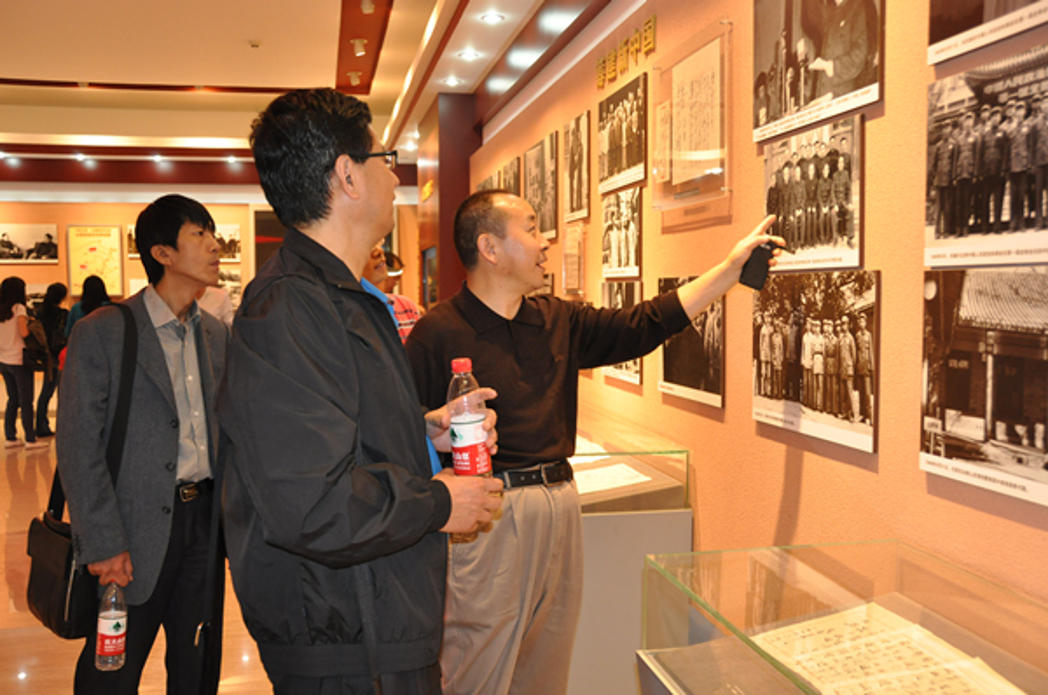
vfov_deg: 39.8
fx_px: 959
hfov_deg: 57.3
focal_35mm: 33
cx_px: 524
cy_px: 348
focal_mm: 22
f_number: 3.8
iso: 800
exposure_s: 1/80
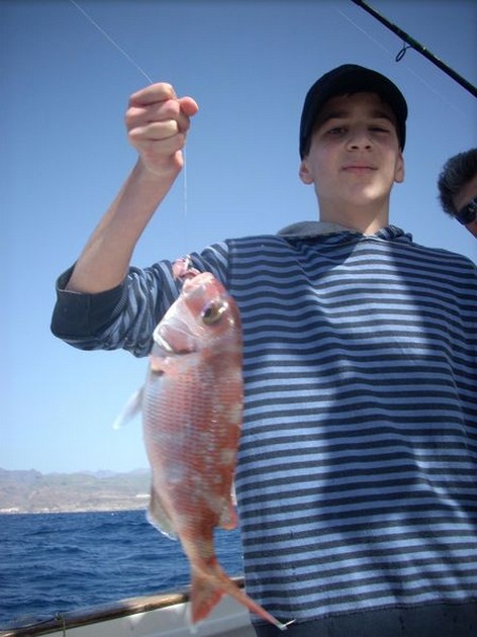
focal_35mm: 37
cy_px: 318
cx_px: 238
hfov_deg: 38.6
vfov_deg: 50.2
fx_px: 680
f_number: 5.6
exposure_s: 1/193
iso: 64
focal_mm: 6.2
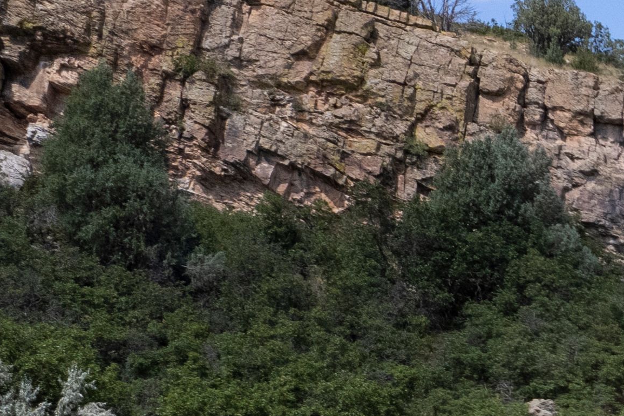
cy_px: 534
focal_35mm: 104
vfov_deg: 12.7
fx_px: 1802
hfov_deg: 14.9
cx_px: 1344
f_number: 2.8
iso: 100
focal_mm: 8.38
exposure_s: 1/2000
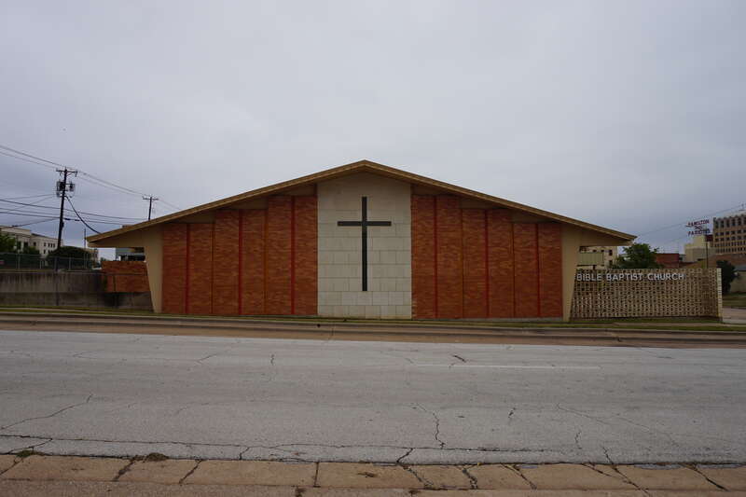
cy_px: 248
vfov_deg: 47.9
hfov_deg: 67.4
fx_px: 559
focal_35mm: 27
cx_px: 373
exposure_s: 1/100
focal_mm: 18
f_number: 10
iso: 100
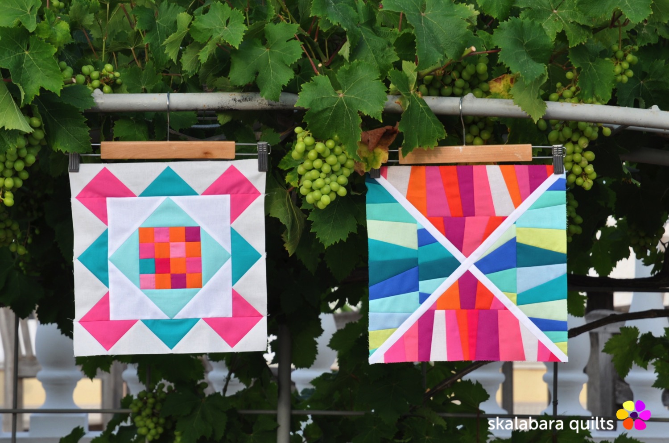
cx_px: 334
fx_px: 2364
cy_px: 222
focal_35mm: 128
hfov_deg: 16.1
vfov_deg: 10.7
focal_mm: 85
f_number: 7.1
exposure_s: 1/200
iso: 200
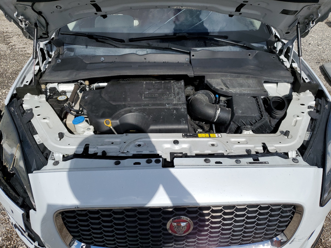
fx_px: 249
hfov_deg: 67.3
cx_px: 166
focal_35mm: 26
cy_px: 124
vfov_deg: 53.1
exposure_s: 1/10000
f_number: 1.5
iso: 50
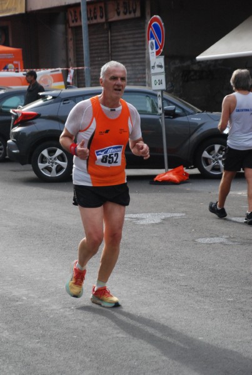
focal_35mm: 112
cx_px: 126
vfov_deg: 18.1
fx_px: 1175
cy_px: 188
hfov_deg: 12.2
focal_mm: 75
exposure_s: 1/1000
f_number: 5.6
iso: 1000
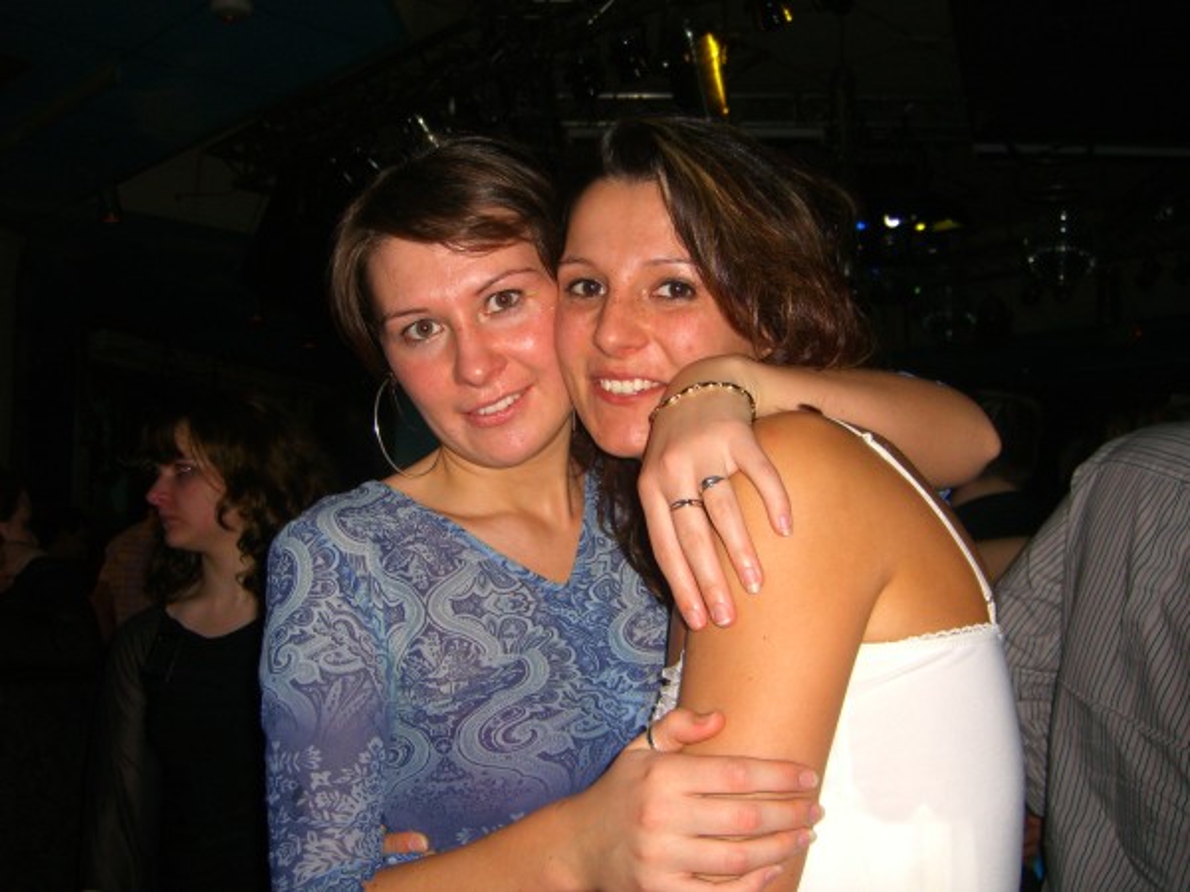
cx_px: 595
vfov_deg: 37.7
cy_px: 446
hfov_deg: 49.0
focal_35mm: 38
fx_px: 1306
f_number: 2.8
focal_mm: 7.9
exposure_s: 1/60
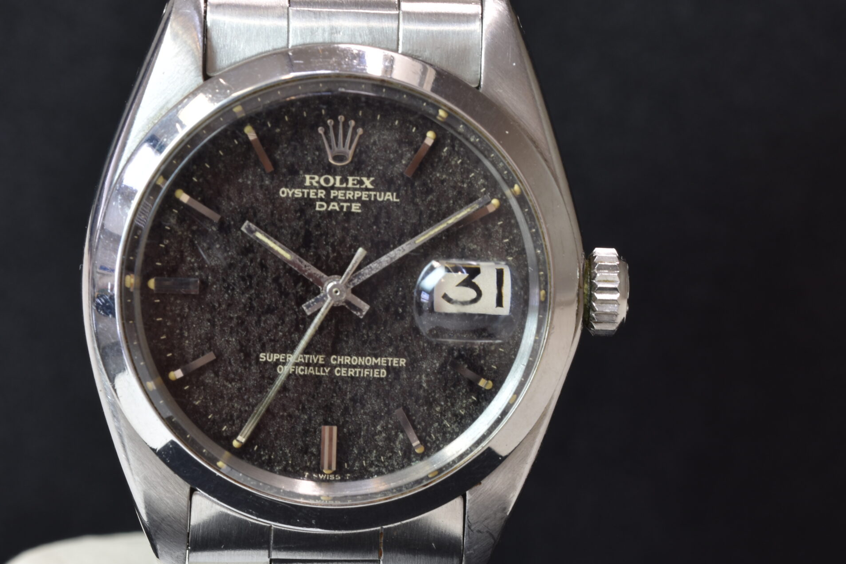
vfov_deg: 7.5
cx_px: 277
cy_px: 334
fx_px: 4277
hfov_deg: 11.3
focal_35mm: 182
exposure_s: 1/2.5
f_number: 14
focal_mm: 90
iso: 100
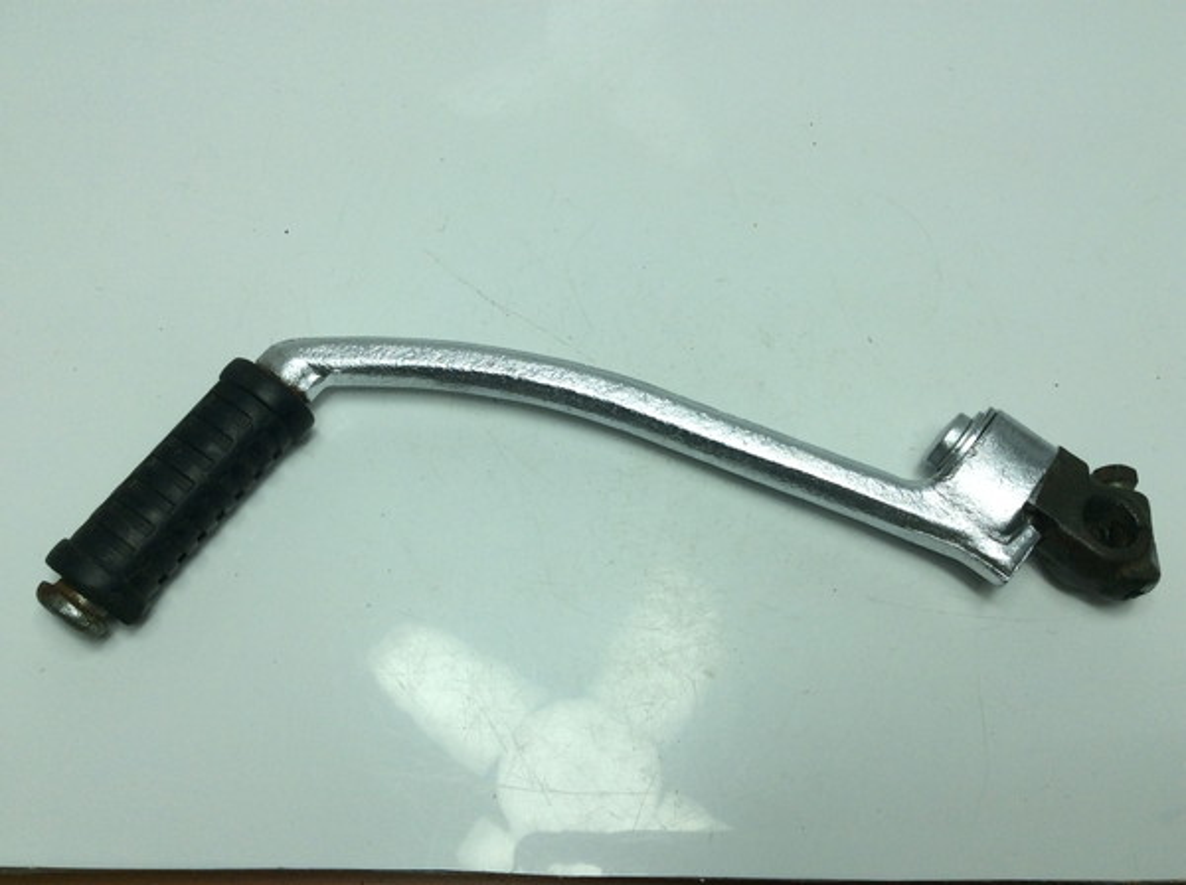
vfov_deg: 44.0
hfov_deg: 56.9
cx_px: 593
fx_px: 1095
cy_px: 442
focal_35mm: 32
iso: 32
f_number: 2.4
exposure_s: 1/773
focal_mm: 3.3
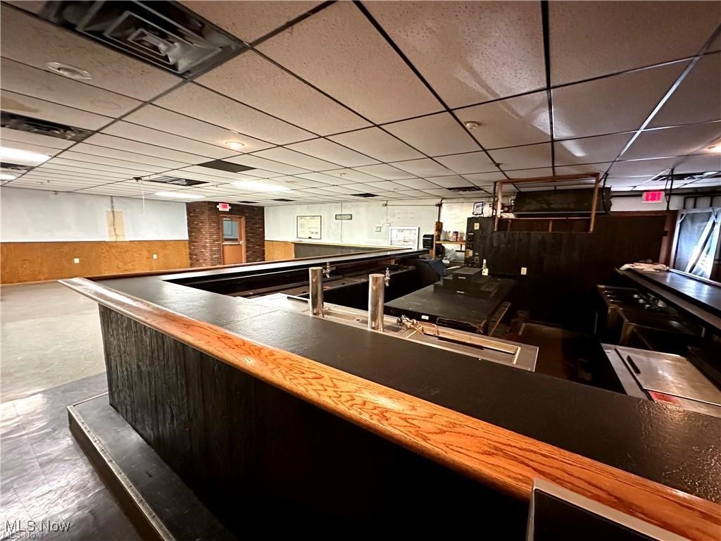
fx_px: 292
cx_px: 360
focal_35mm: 14
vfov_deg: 85.7
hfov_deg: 102.1
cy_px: 270
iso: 1000
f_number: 2.2
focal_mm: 2.22
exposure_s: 1/40
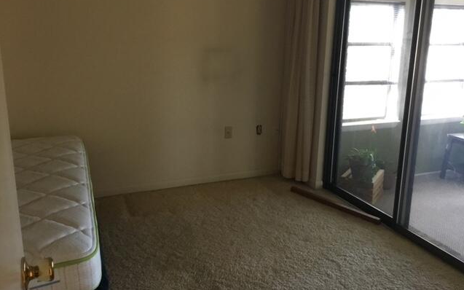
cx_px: 232
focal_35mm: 33
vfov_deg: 38.3
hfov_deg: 58.1
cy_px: 130
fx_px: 417
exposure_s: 1/20
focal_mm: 3.3
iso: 200
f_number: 2.4
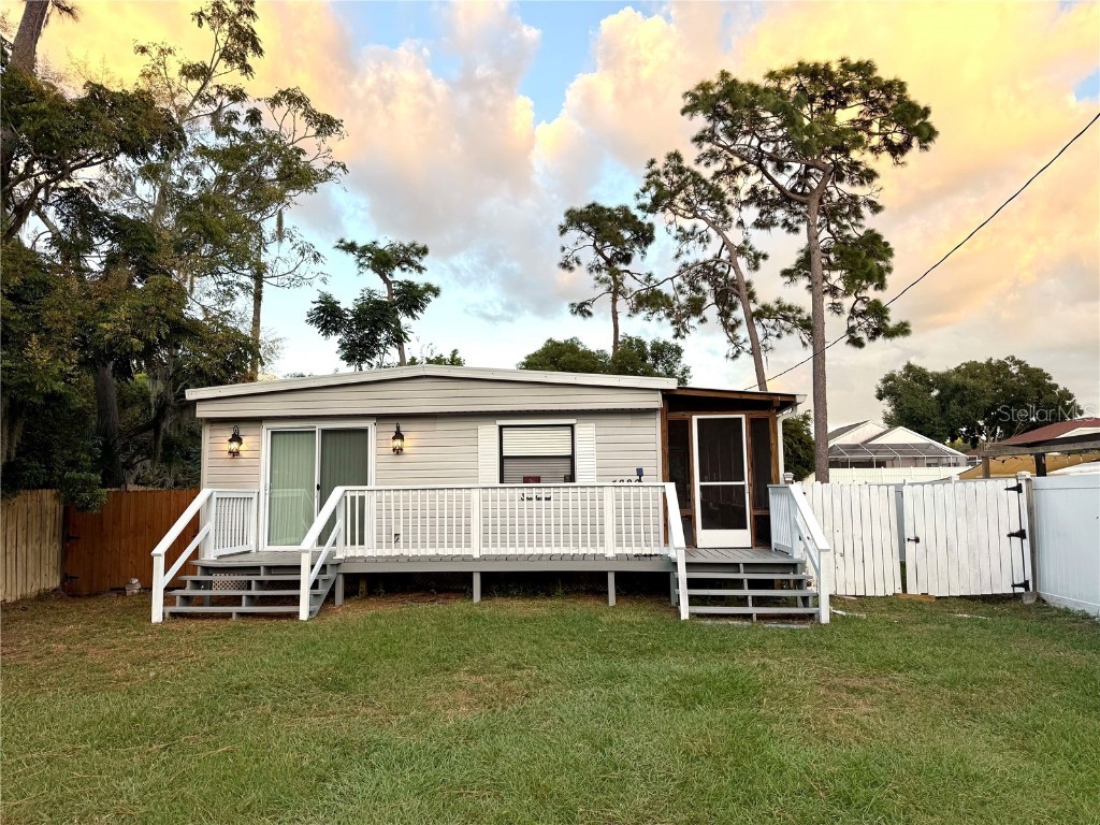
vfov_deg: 56.8
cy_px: 412
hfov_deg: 71.6
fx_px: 763
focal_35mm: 24
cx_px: 550
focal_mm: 6.76
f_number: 1.78
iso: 80
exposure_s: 1/497
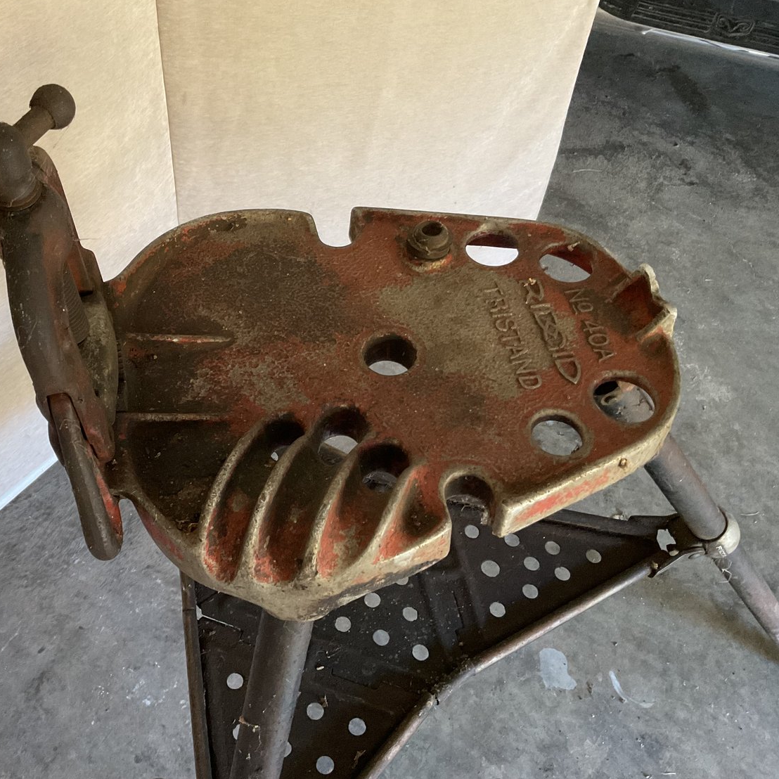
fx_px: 891
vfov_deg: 47.2
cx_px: 264
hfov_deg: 46.5
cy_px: 381
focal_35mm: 35
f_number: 1.8
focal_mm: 3
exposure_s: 1/60
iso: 250
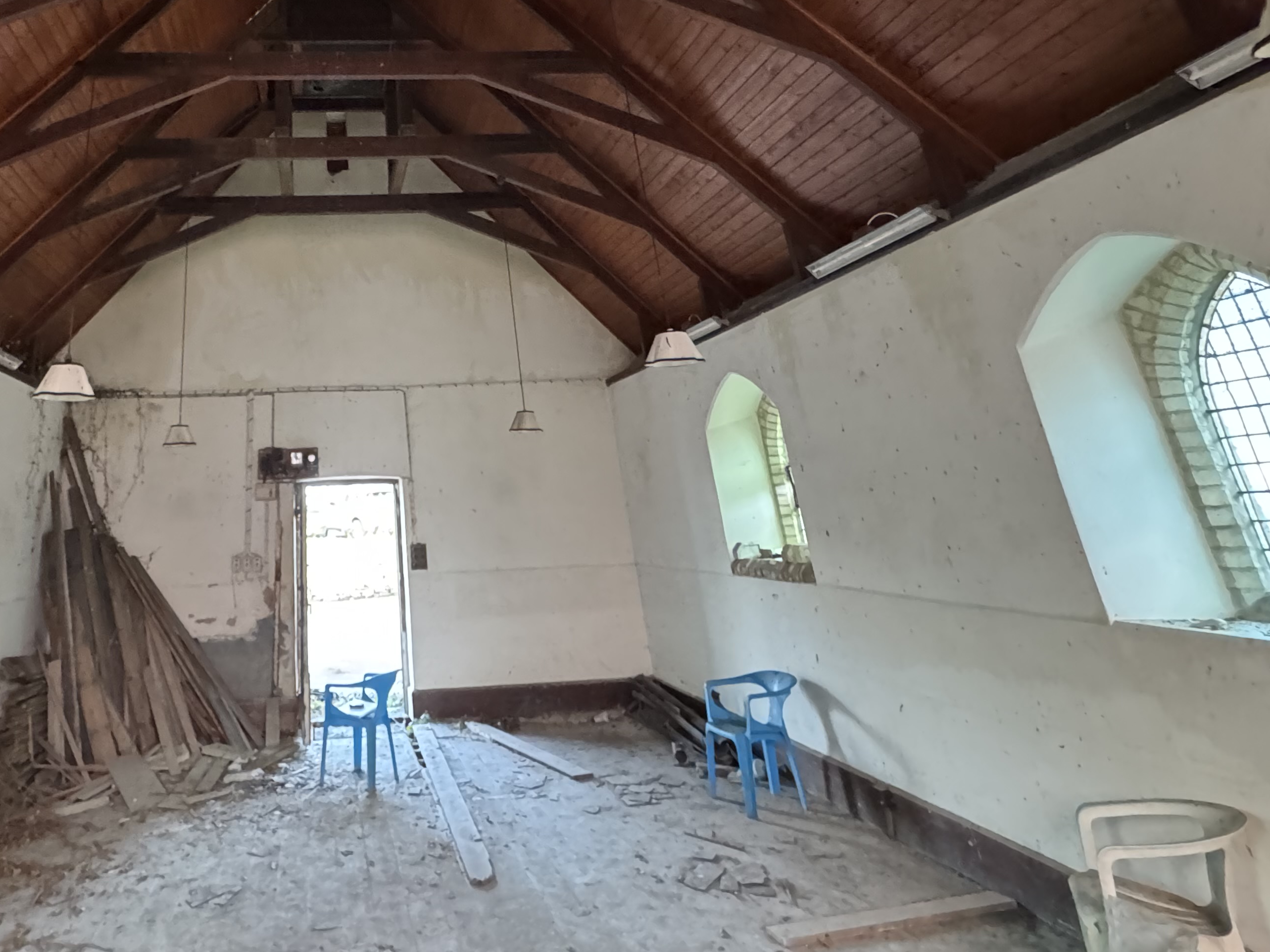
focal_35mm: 22
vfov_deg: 57.5
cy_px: 220
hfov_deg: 72.5
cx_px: 363
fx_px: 807
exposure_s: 1/50
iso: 1250
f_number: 2.2
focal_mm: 2.22
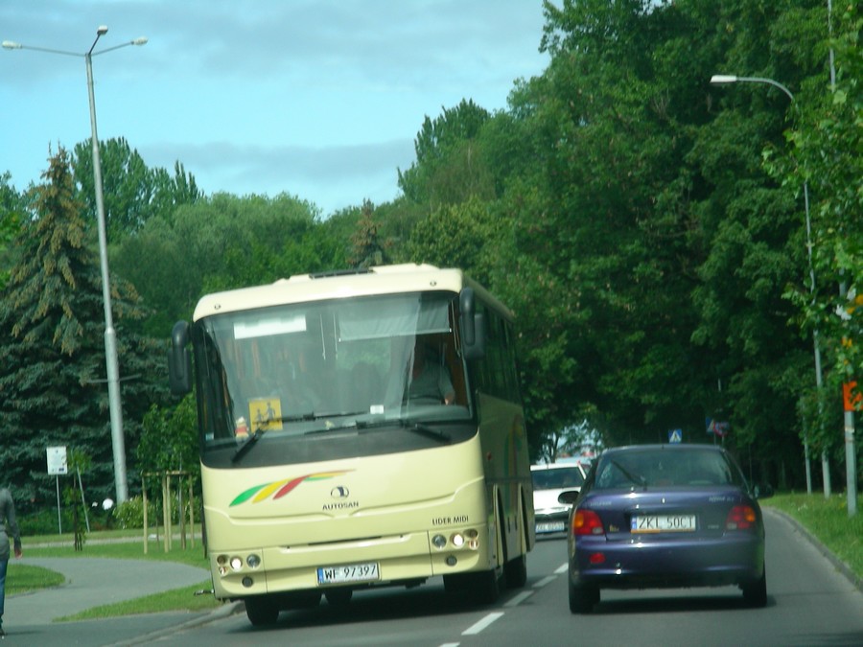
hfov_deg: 11.5
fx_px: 4288
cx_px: 432
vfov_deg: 8.6
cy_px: 324
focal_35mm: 172
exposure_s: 1/412
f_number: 4
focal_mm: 28.7
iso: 50
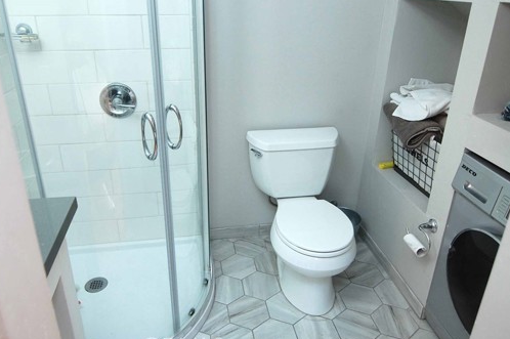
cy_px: 144
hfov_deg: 67.4
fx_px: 382
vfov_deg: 47.7
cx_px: 247
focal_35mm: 27
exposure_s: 1/30
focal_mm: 14
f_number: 2.8
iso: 400
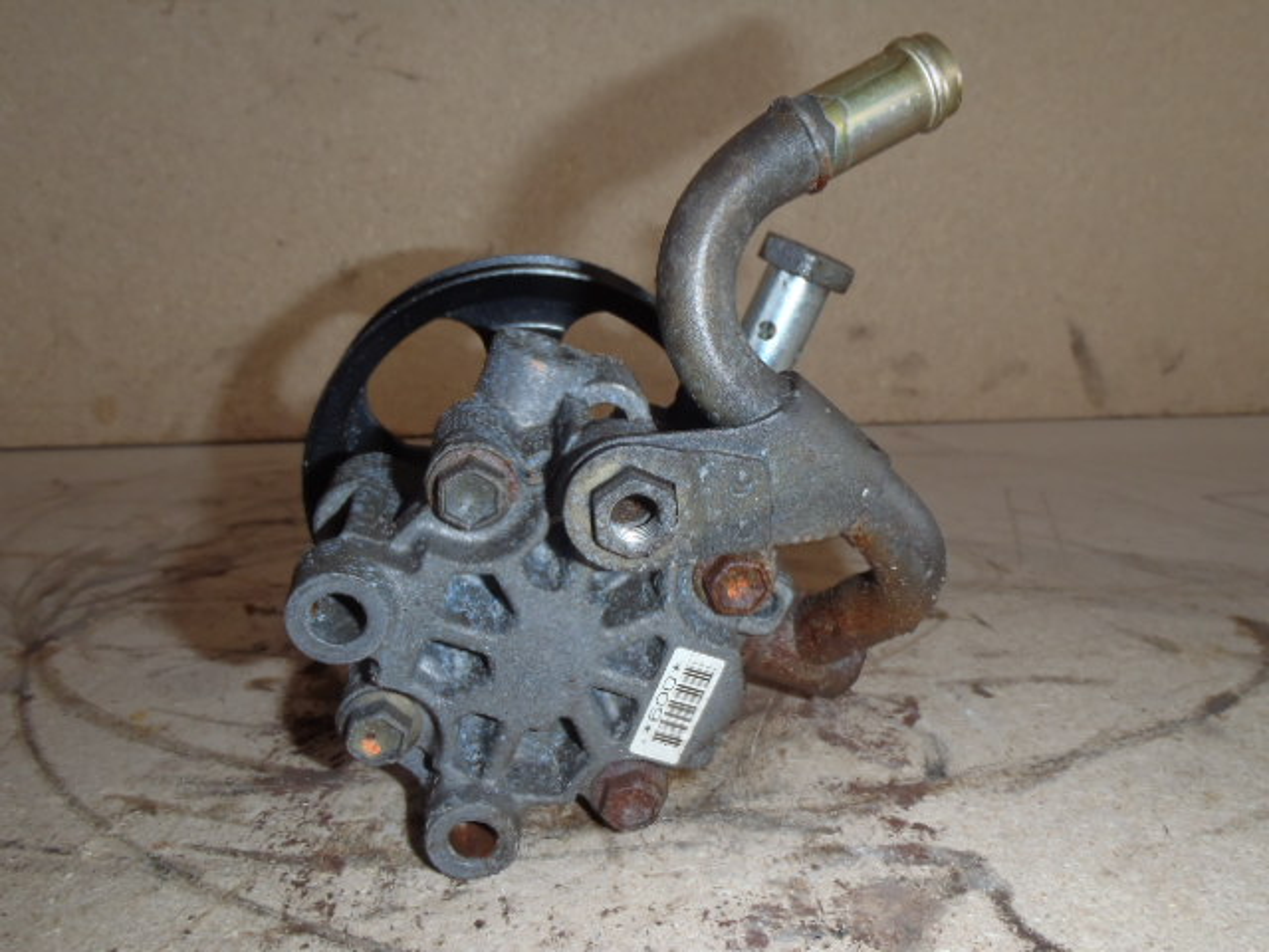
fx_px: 1026
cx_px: 634
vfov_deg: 49.7
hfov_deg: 63.4
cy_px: 476
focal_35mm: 28
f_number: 3.9
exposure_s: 1/30
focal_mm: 5
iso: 100
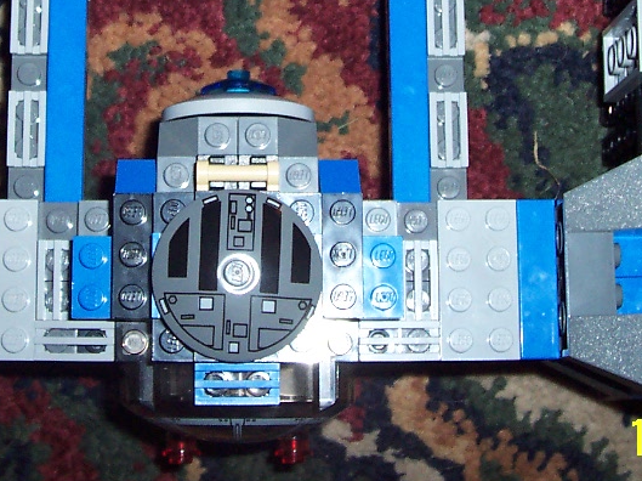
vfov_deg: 17.2
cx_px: 229
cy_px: 29
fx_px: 1557
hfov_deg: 23.2
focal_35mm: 84
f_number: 2.8
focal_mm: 5.6
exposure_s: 1/60
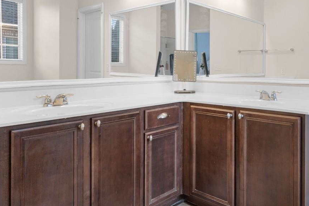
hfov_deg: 63.5
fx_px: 240
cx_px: 210
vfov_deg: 45.5
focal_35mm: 28
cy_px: 63
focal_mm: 10
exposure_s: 1/20
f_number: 4.5
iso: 100
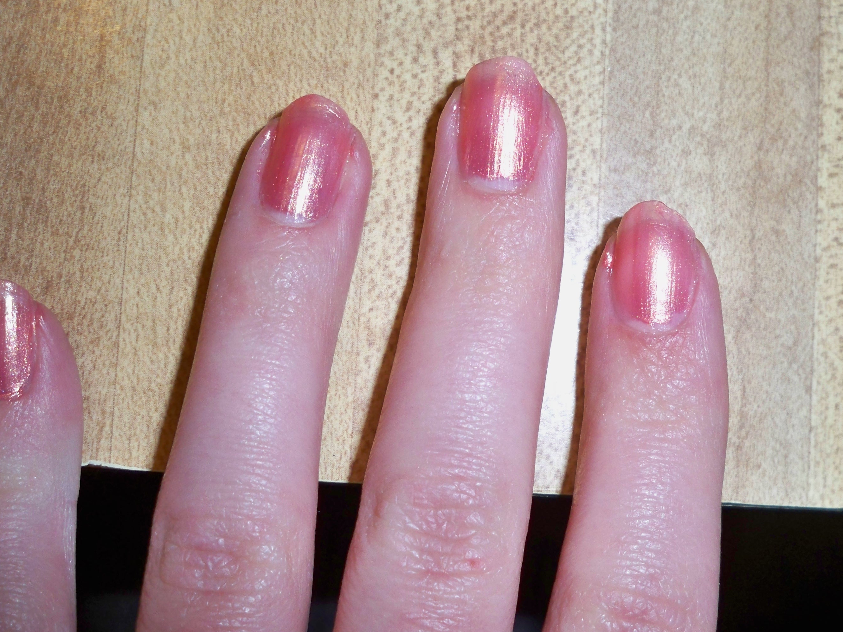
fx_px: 1169
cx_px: 465
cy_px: 335
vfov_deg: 30.3
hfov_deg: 39.6
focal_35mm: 48
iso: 200
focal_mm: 6.3
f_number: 3.1
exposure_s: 1/60
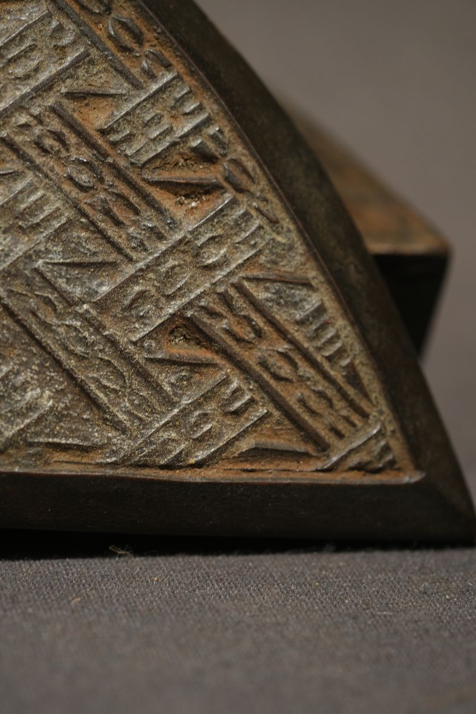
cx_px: 237
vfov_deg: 22.4
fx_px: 1805
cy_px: 356
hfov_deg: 15.0
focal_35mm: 91
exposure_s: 1/50
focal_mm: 60
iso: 800
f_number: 4
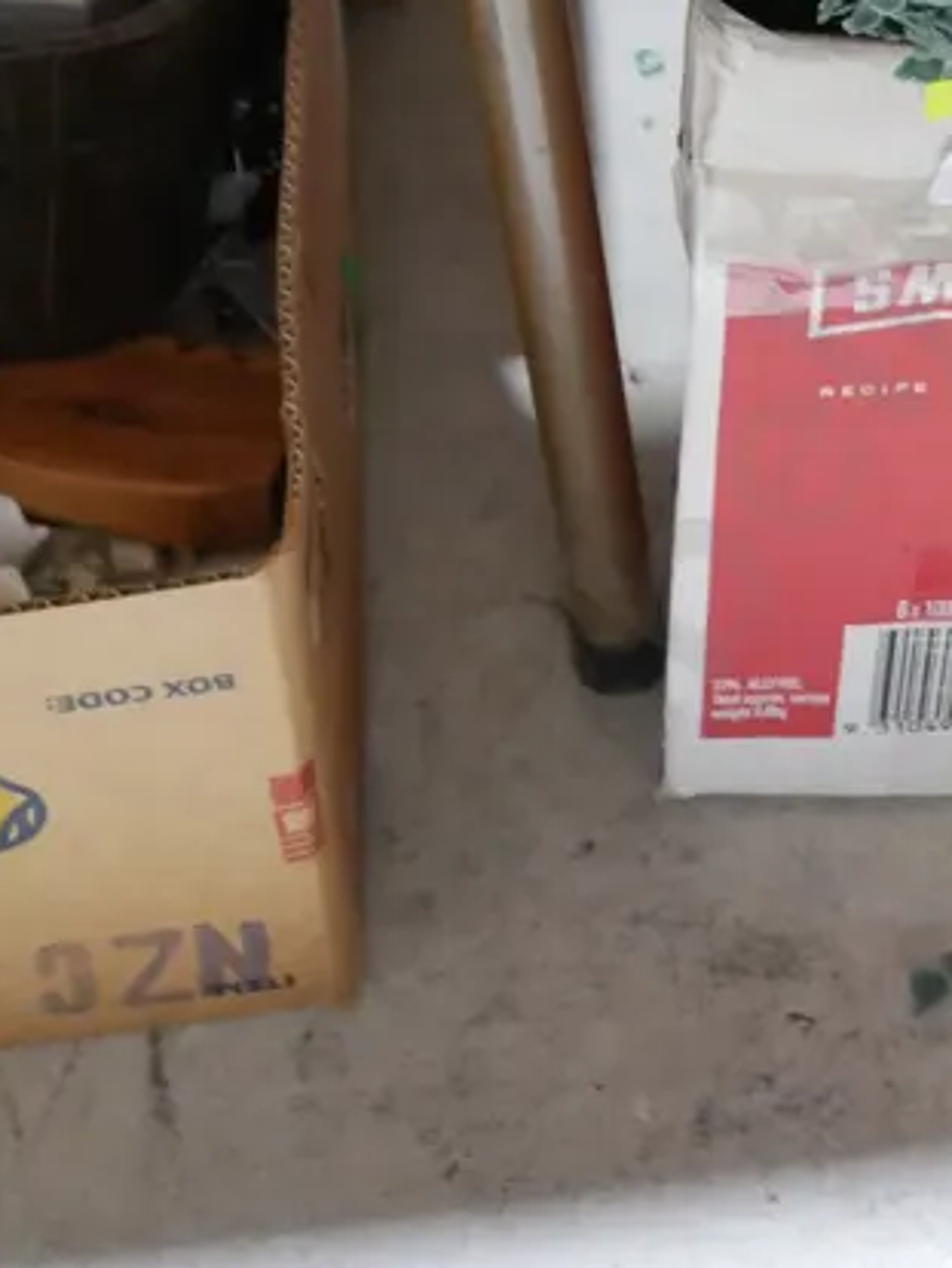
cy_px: -25
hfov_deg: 16.8
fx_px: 3077
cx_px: 1162
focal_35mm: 84
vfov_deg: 22.3
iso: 2500
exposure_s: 1/60
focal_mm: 17
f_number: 4.5
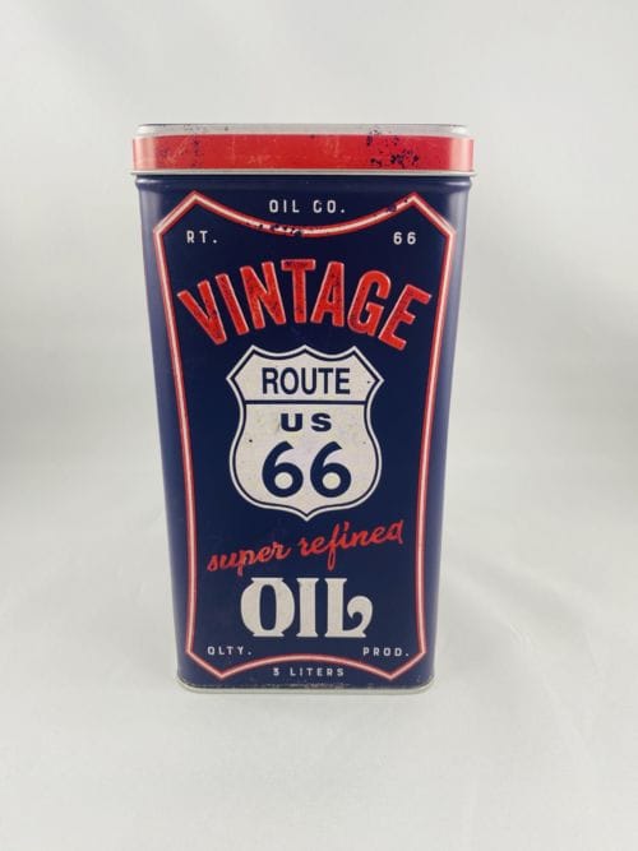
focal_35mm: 26
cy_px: 426
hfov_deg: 53.0
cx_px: 319
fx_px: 639
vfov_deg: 67.3
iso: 80
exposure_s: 1/121
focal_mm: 4.25
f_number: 1.8
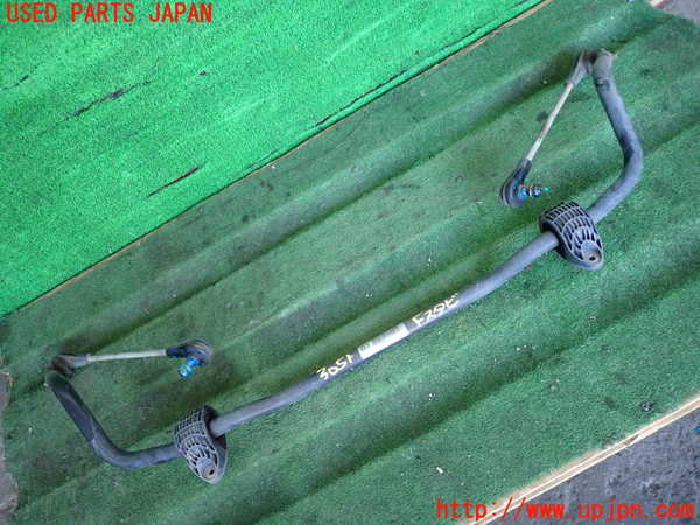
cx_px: 350
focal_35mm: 25
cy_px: 262
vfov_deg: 54.9
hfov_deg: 69.4
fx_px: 506
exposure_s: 1/125
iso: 640
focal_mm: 4.5
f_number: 2
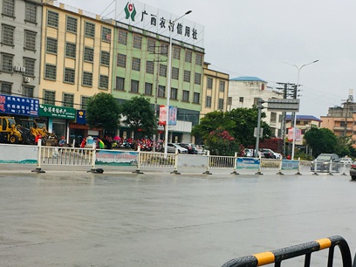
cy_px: 219
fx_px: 730
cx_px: 197
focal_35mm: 71
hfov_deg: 27.4
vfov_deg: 20.5
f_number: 2.2
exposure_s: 1/610
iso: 25
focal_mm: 4.15
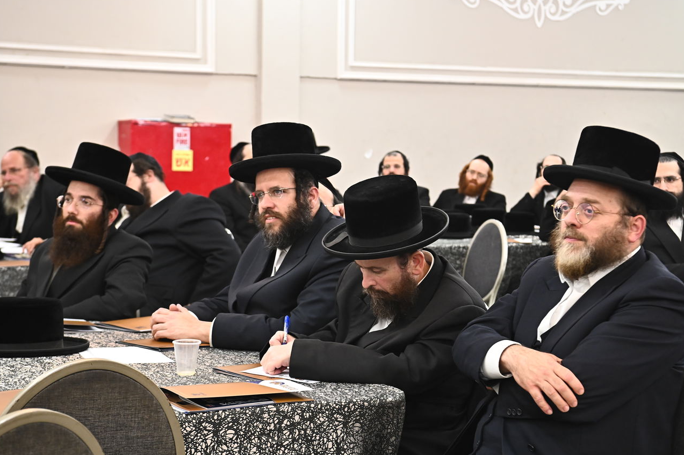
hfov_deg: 26.3
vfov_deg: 17.7
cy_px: 226
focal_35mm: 77
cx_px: 371
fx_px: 1462
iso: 2500
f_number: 5.6
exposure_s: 1/100
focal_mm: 70
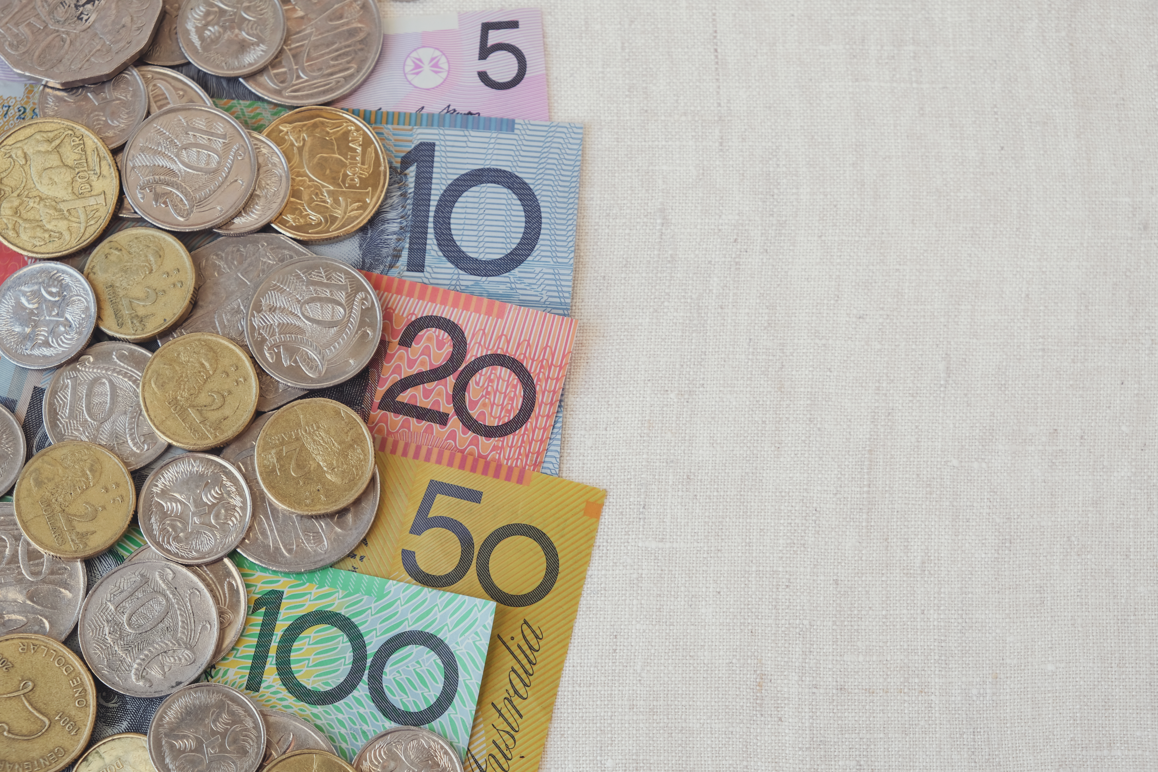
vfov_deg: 18.7
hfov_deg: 27.7
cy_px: 386
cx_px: 579
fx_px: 2348
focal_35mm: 73
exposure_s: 1/30
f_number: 7.1
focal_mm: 48.4
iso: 250
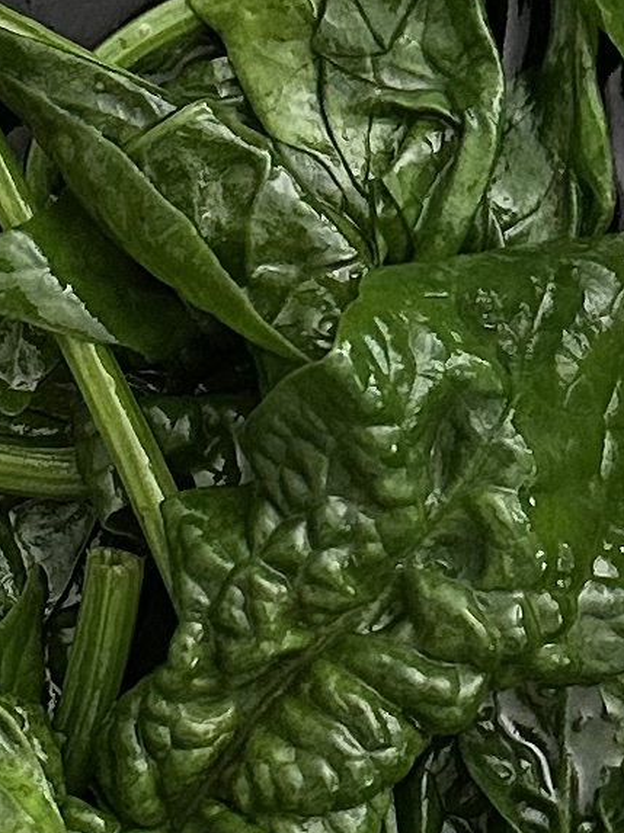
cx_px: 151
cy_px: 451
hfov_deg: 8.8
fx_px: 4066
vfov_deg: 11.7
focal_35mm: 169
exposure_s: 1/75
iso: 250
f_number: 1.78
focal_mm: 6.86
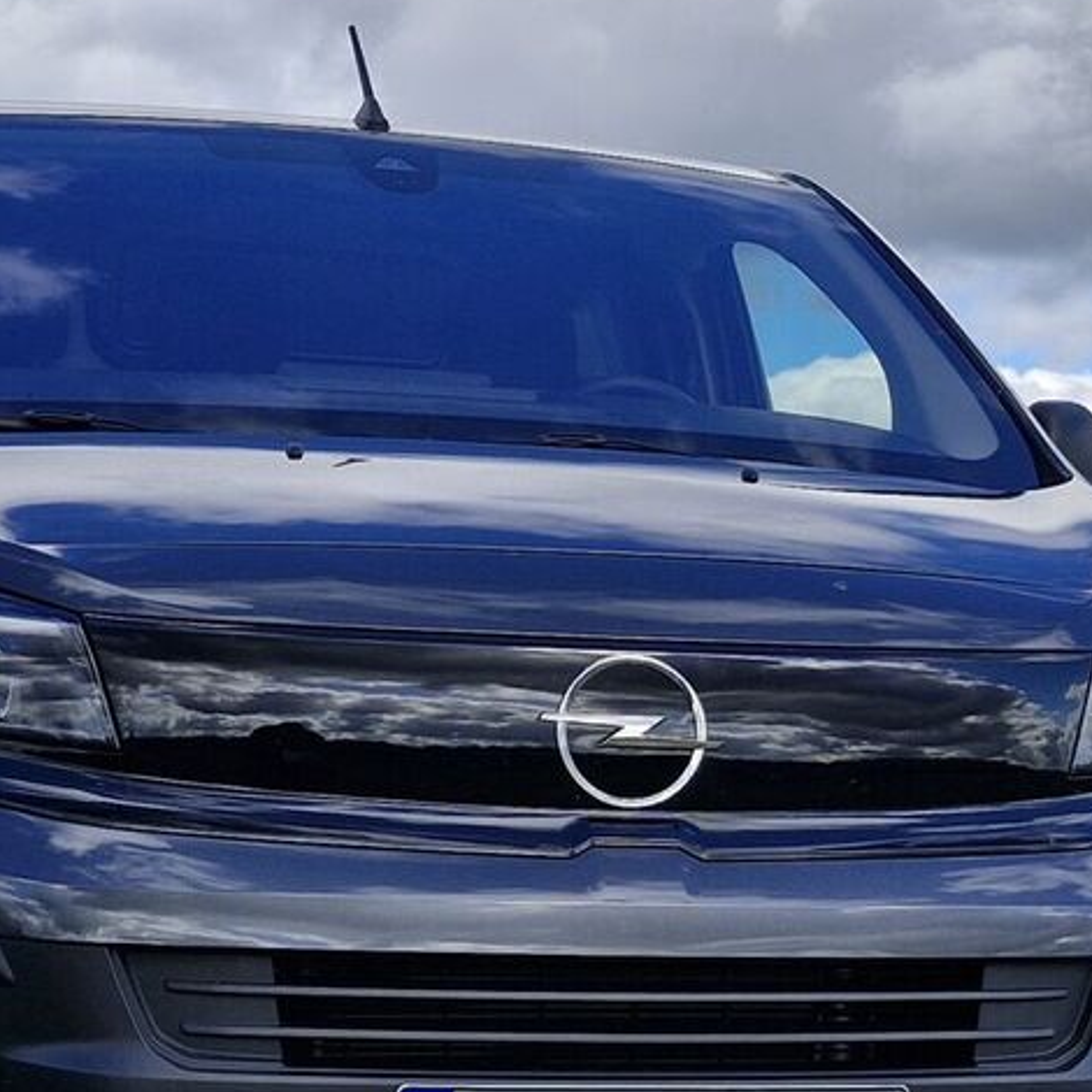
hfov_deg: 20.9
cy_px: 634
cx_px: 625
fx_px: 2962
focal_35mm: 83
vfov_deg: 20.9
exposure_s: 1/1652
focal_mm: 5.54
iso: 50
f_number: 1.8
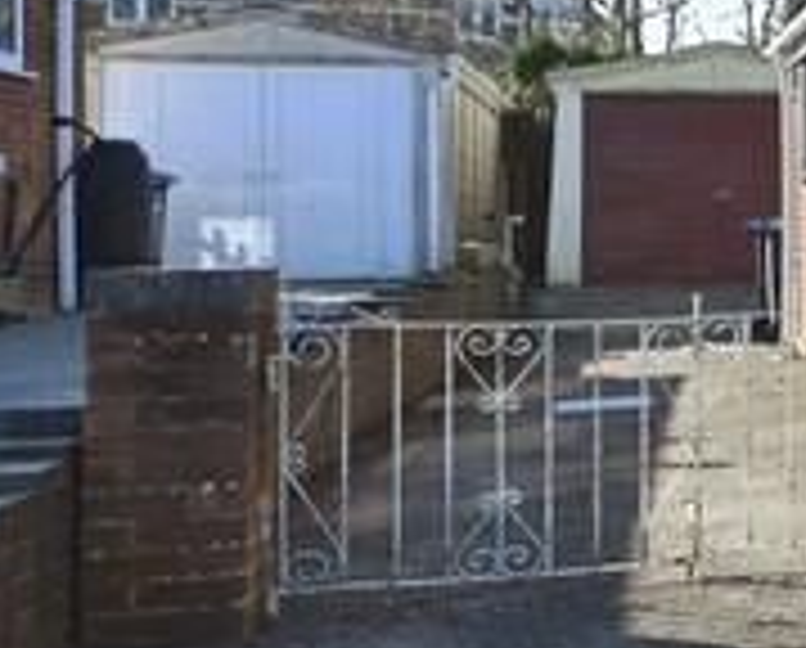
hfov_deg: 16.5
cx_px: 1756
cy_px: 241
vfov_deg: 20.5
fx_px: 1793
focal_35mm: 75
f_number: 7.1
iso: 100
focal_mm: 14
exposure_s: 1/200
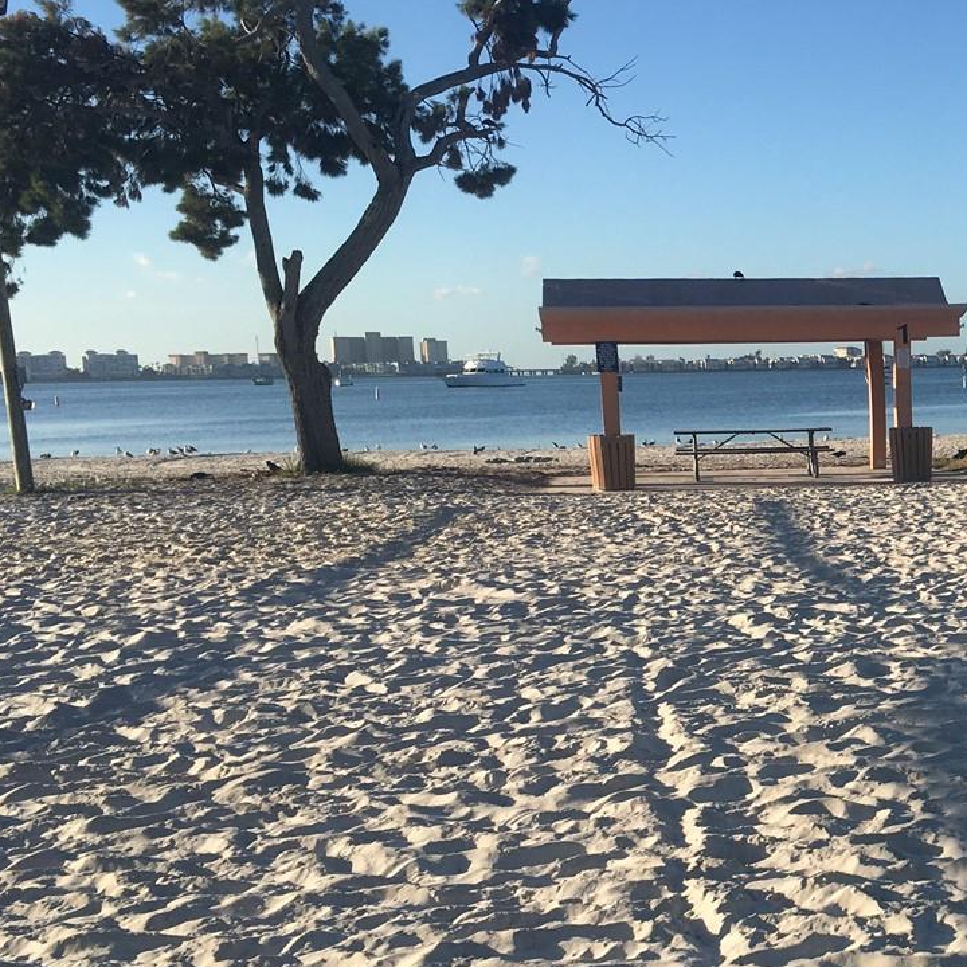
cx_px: 1057
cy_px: 654
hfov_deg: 27.5
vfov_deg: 29.8
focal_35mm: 57
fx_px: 1801
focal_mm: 4.15
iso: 25
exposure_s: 1/1570
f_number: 2.2
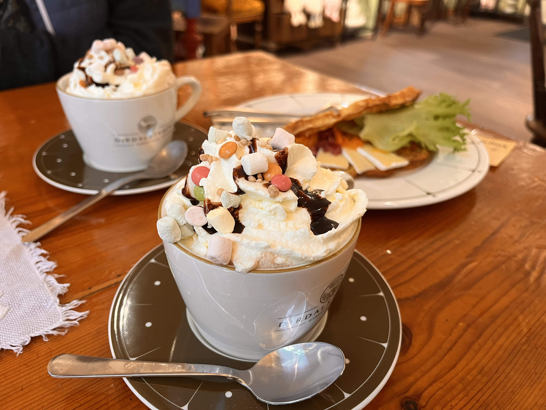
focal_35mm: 26
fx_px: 410
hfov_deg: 67.3
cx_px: 273
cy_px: 205
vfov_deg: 53.1
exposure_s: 1/50
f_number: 1.6
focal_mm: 5.1
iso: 125
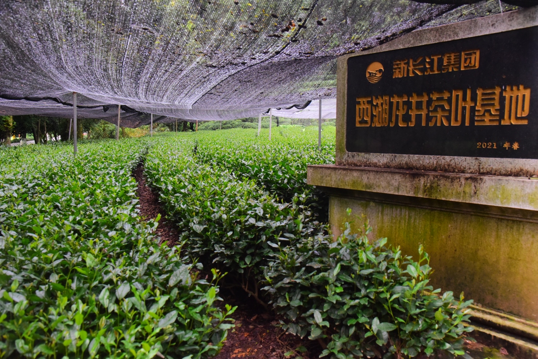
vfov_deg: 42.4
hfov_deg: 60.3
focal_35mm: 31
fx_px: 463
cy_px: 180
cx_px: 269
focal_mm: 31
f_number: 8
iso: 2500
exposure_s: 1/320
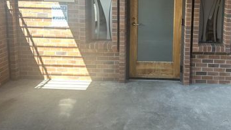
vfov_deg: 30.8
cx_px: 155
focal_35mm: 37
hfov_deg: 52.9
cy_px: 16
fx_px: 227
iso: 64
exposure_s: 1/151
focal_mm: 6.86
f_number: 1.78
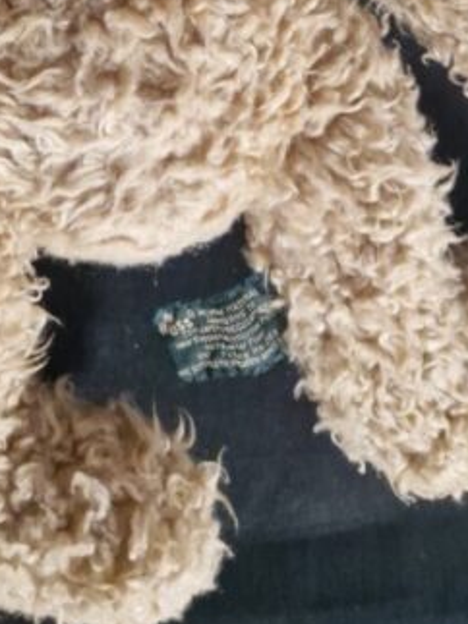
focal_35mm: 57
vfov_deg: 29.2
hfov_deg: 25.3
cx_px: 106
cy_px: -124
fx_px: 1028
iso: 640
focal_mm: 5.4
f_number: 1.8
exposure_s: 1/25
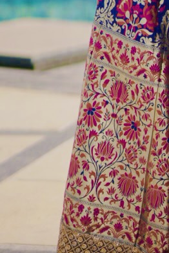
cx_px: 276
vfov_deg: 9.8
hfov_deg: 6.6
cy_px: -81
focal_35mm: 206
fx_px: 1448
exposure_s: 1/4000
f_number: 1.4
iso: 80
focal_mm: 50
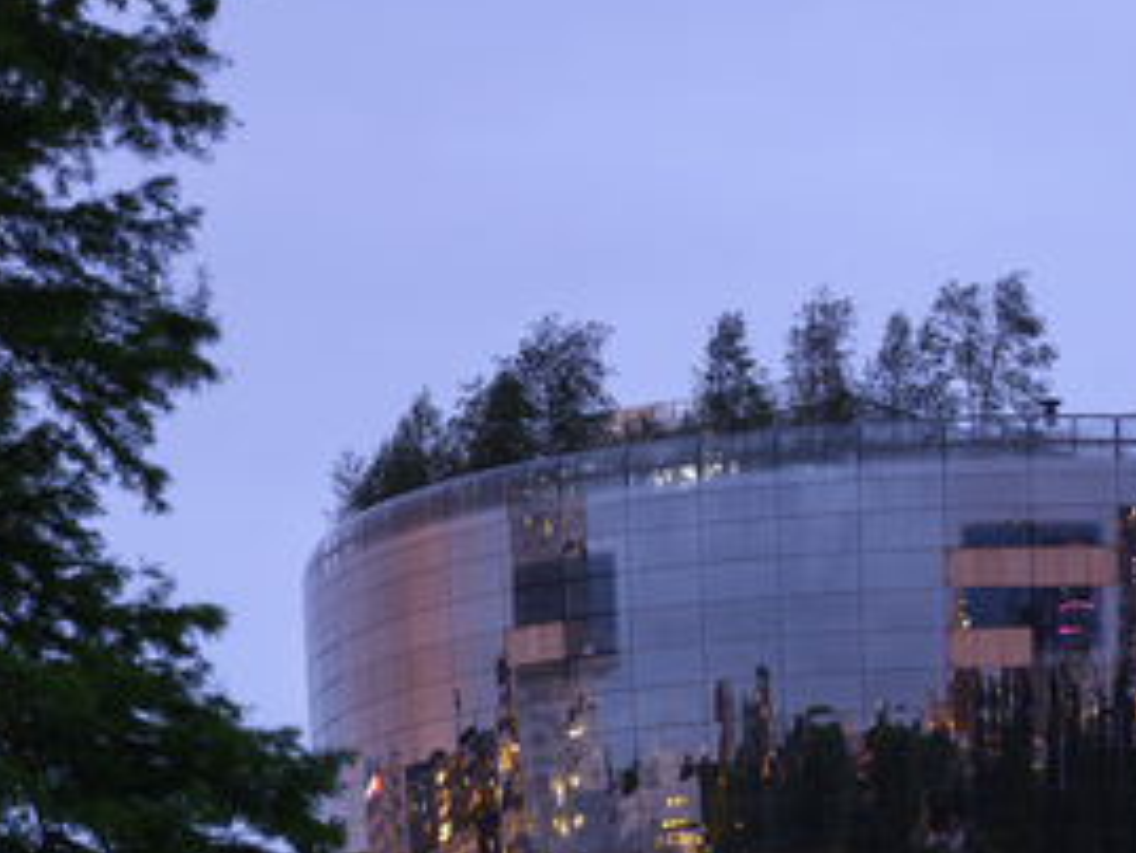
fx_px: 4531
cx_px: 1043
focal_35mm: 138
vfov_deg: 10.6
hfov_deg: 14.1
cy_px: 963
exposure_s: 2.6
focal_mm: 64
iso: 200
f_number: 4
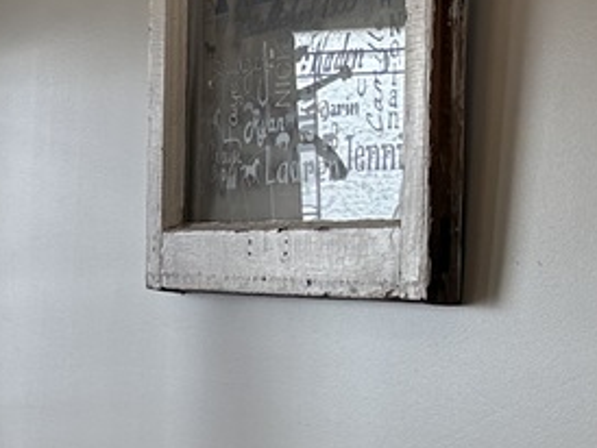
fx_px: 2175
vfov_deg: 11.7
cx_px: -678
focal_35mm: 126
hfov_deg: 13.1
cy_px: 413
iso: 64
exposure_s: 1/120
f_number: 1.78
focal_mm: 6.86
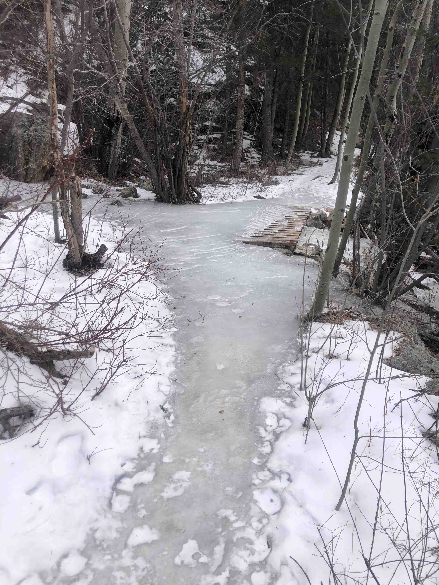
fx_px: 473
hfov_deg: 49.7
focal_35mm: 28
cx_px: 220
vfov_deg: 63.4
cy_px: 292
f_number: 1.8
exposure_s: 1/704
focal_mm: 3.99
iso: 20
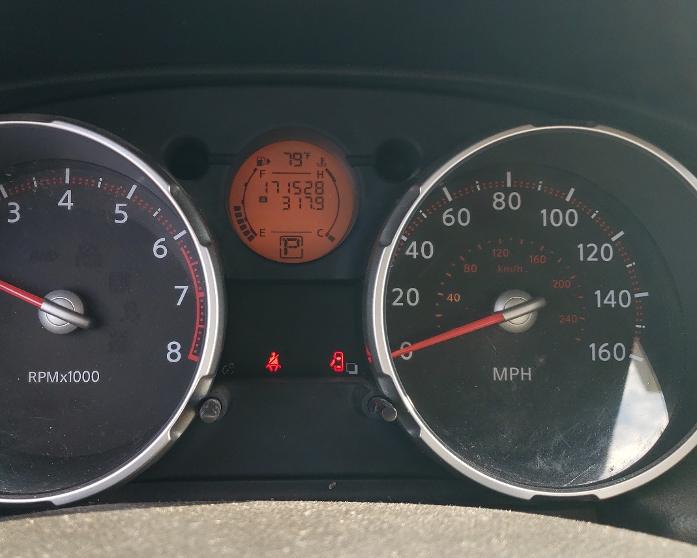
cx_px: 328
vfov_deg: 39.2
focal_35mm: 38
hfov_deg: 47.9
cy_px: 274
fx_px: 784
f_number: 1.5
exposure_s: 1/167
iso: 50
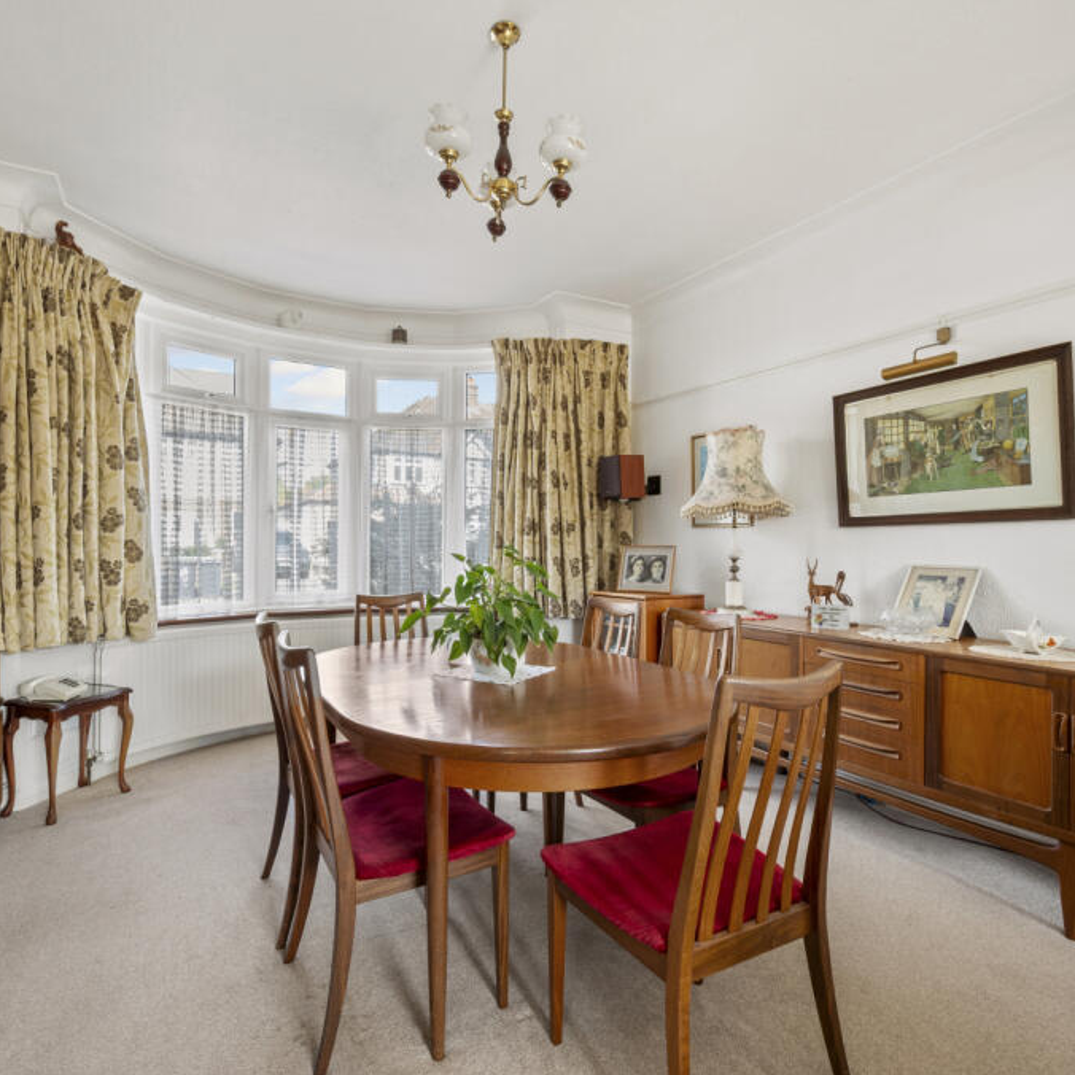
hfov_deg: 80.6
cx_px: 504
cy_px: 538
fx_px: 632
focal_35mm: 18
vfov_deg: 80.7
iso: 200
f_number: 16
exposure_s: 1/2
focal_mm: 14
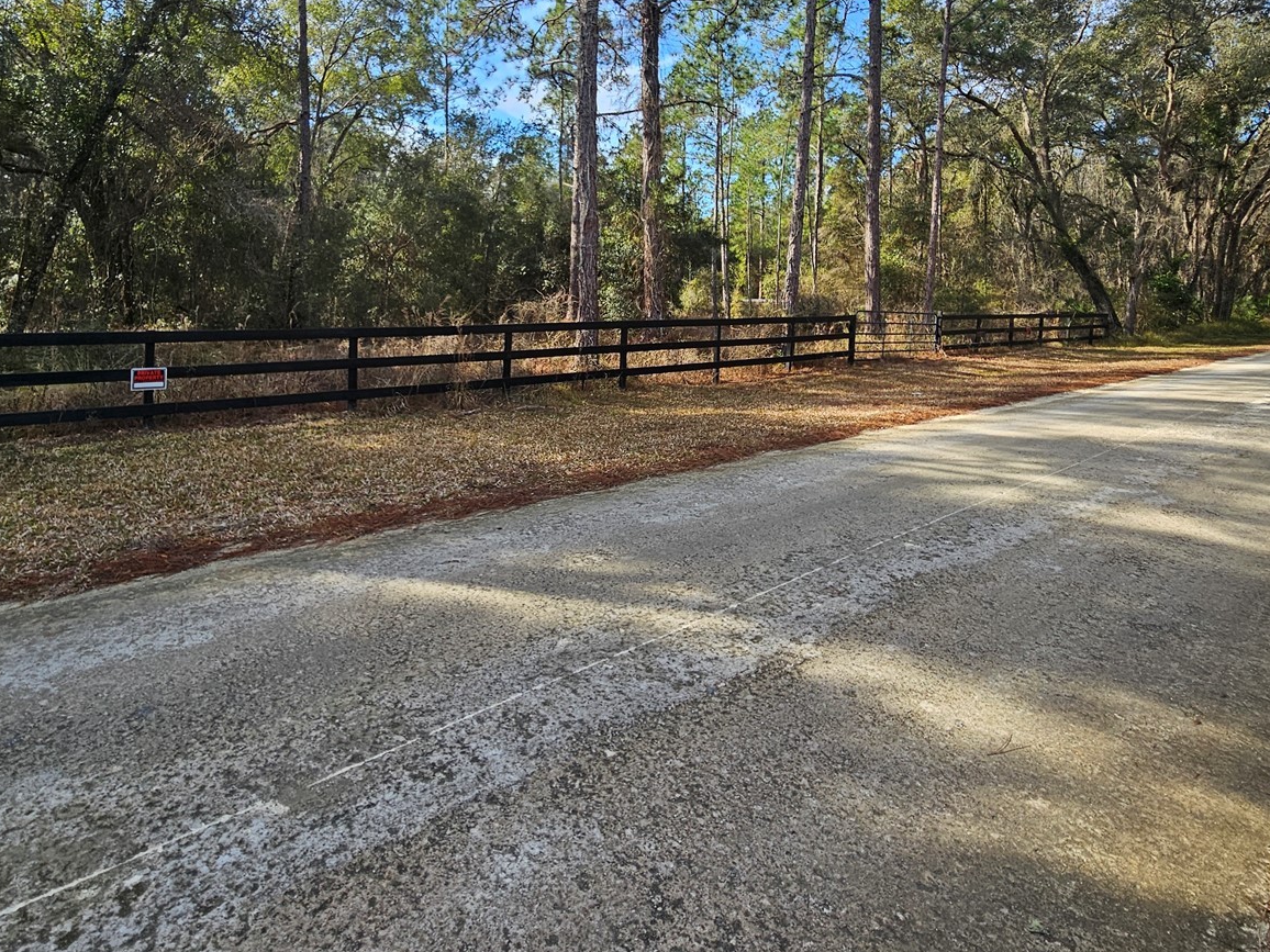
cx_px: 577
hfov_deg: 87.5
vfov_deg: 69.6
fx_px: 660
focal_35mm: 18
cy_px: 318
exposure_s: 1/556
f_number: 2.2
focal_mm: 2.2
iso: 50
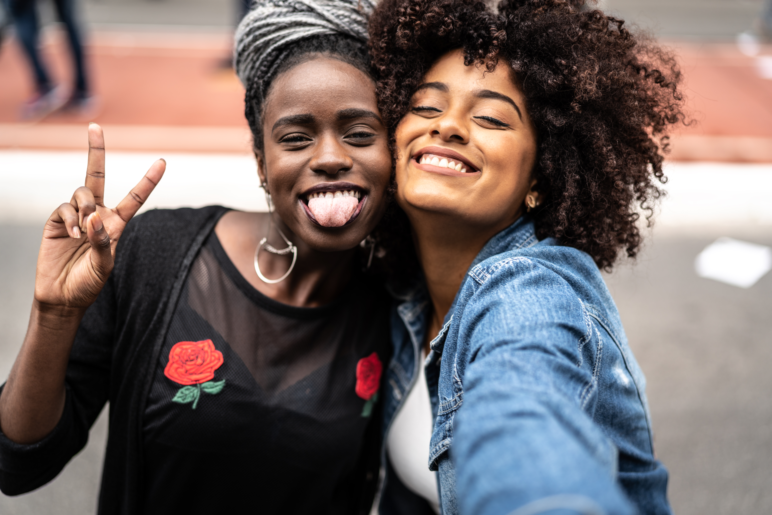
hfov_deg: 39.6
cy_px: 258
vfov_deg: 27.0
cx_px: 386
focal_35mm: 50
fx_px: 1072
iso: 100
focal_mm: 50
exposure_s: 1/250
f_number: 1.4
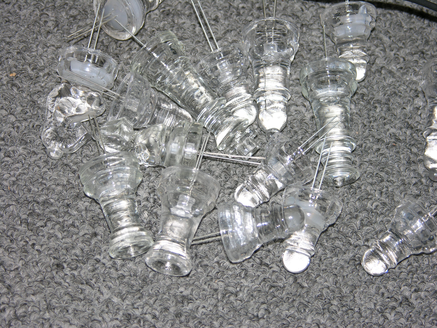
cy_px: 164
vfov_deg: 12.3
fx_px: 1515
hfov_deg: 16.4
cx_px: 218
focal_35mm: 120
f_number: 3.7
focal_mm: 29.5
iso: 50
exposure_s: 1/120
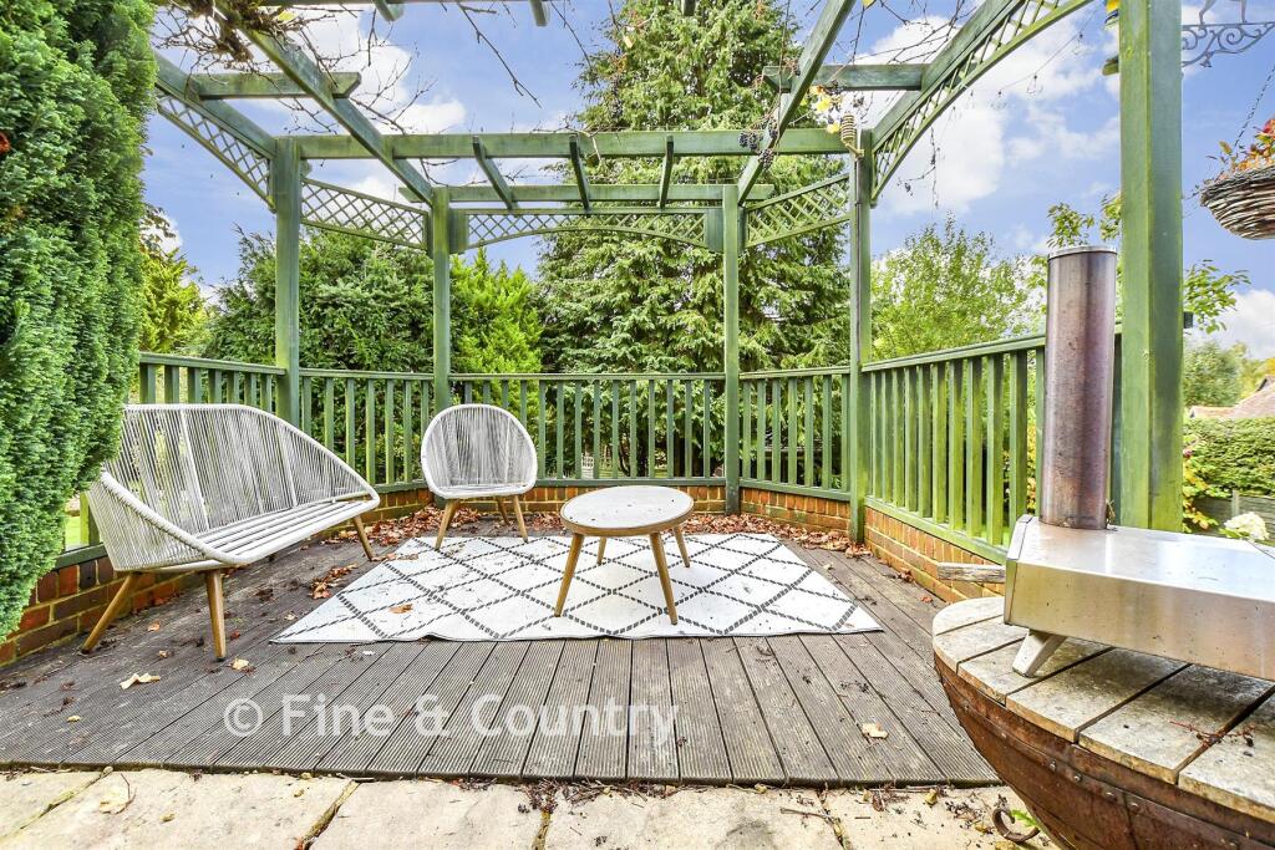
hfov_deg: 71.5
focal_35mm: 25
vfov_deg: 51.3
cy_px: 425
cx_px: 638
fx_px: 885
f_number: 8
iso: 160
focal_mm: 17
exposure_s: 1/60
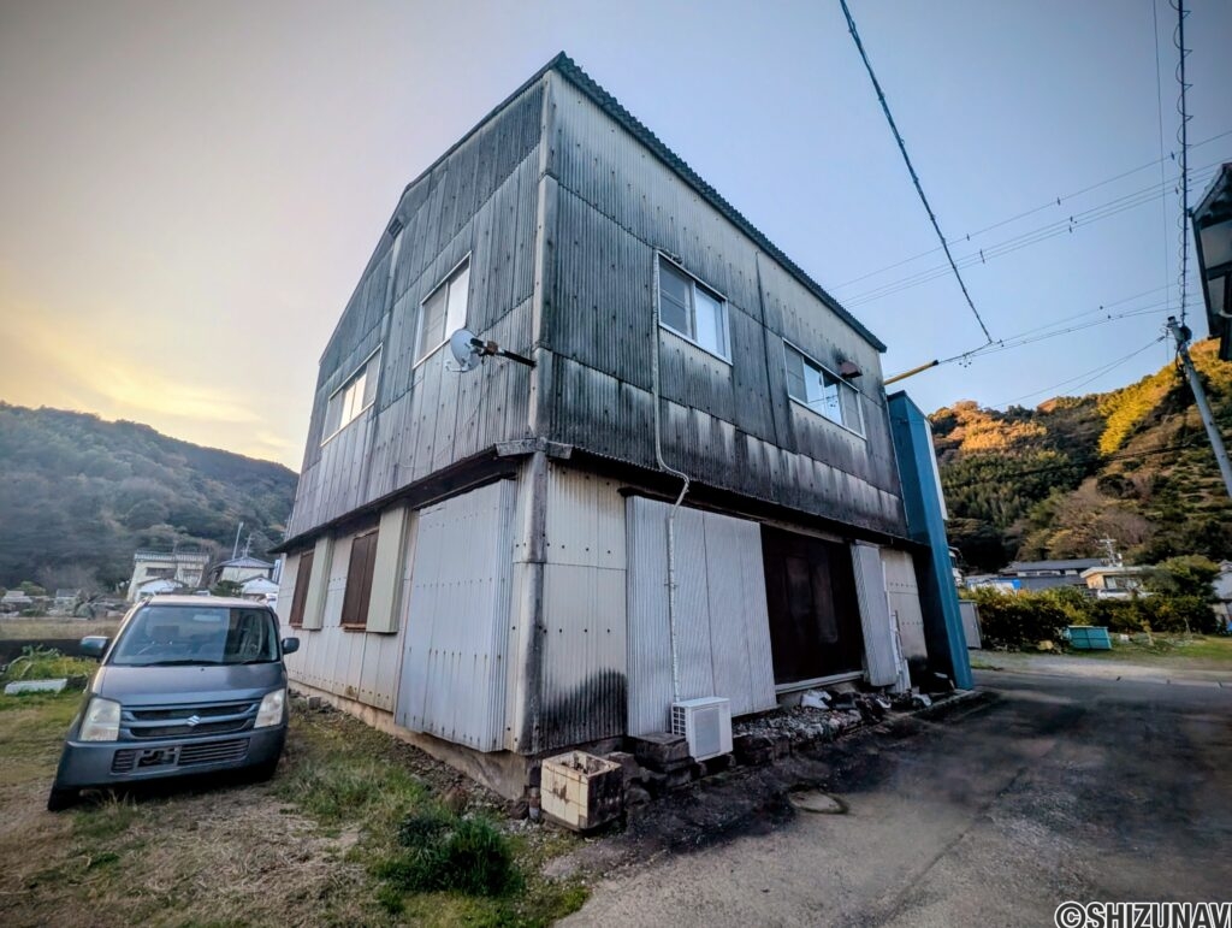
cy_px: 464
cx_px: 616
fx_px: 463
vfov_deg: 90.1
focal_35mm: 13
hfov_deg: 106.1
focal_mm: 1.95
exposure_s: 1/1395
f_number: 2.2
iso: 45
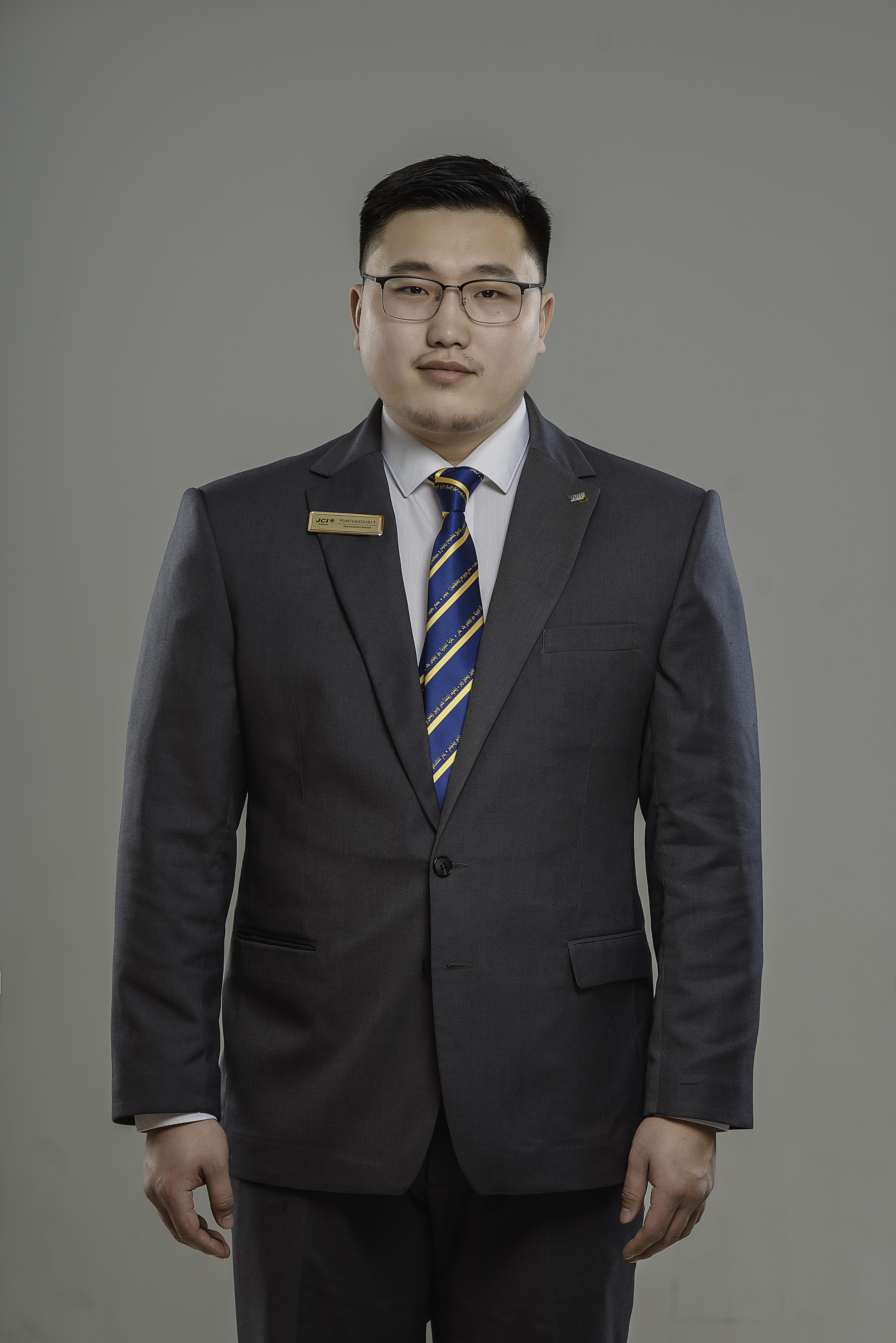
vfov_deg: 15.2
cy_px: 672
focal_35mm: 135
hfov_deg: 10.2
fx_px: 5035
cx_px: 448
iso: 100
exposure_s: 1/160
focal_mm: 135
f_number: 5.6
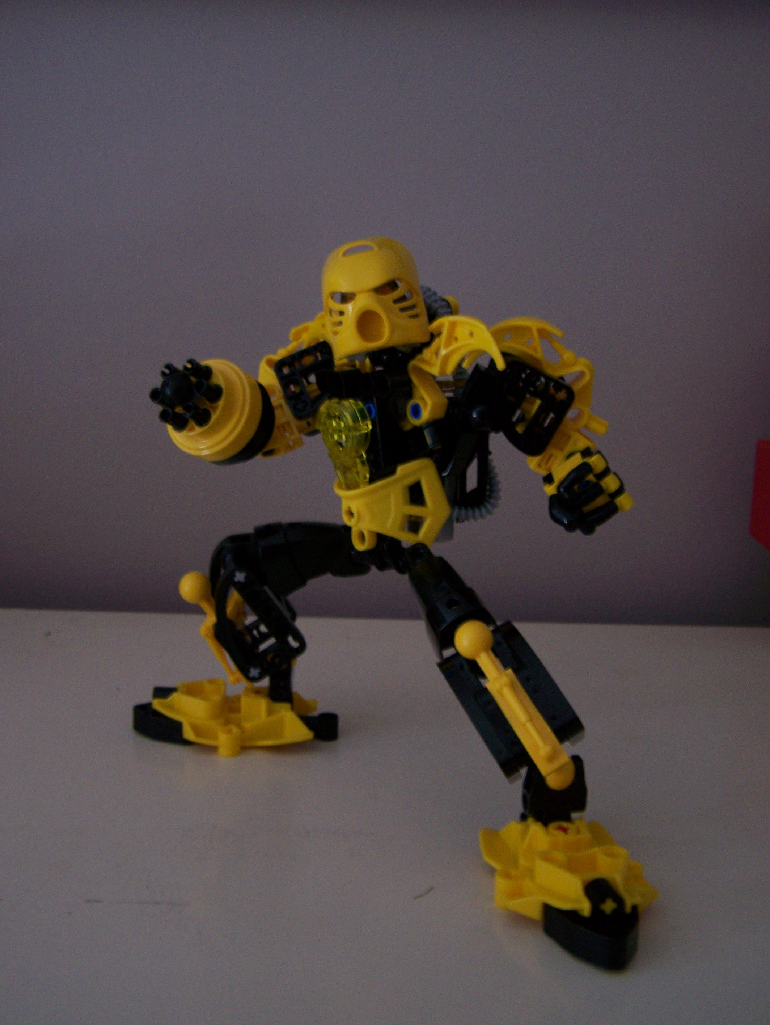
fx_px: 1126
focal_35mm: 38
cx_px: 385
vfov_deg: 48.9
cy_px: 512
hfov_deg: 37.8
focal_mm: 6.3
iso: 160
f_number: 2.8
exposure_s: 1/8
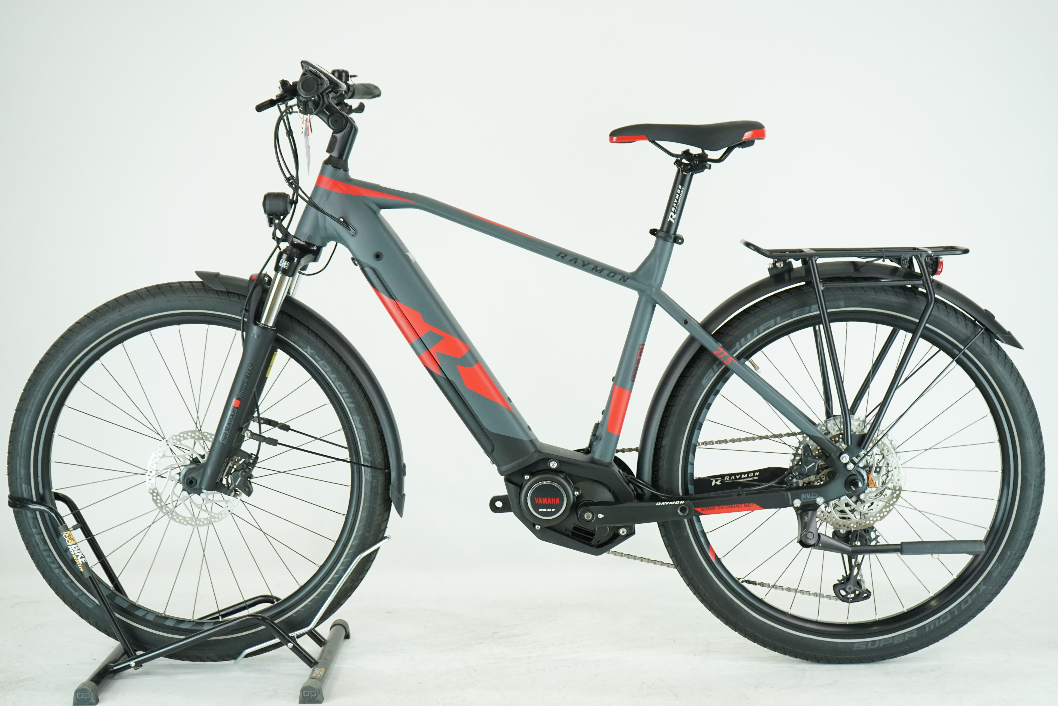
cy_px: 353
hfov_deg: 36.9
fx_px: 1587
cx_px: 529
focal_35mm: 54
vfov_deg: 25.1
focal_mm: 54
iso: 1600
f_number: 5.6
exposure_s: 1/200
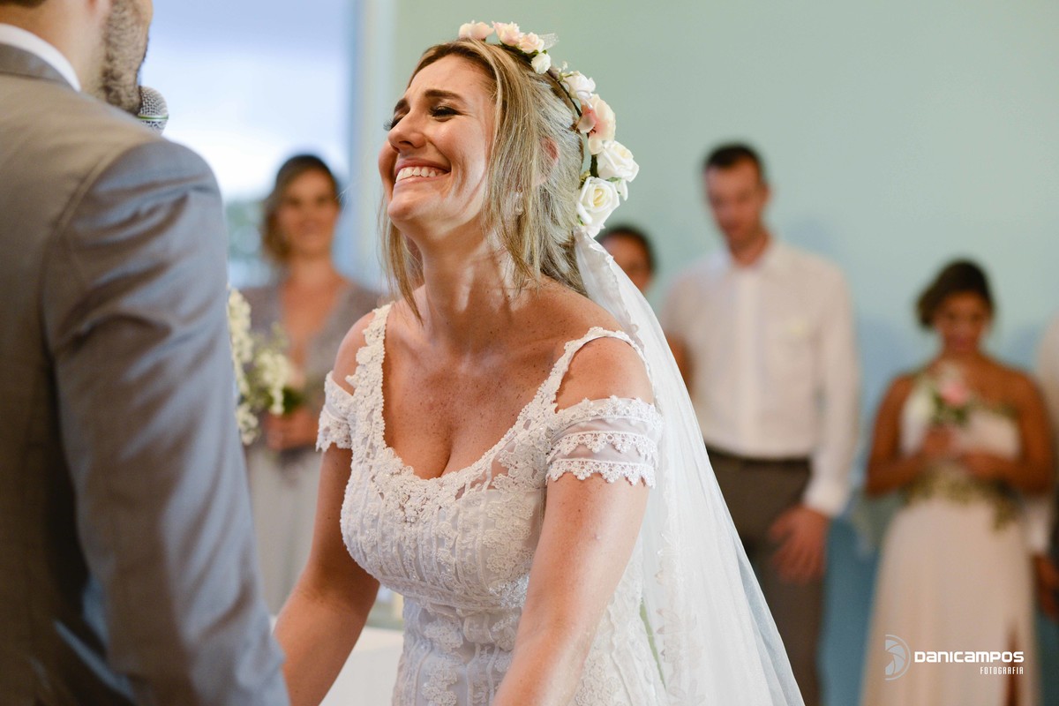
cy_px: 353
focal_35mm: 85
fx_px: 2500
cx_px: 530
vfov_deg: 16.1
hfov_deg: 23.9
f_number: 2.8
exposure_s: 1/125
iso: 1600
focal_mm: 85
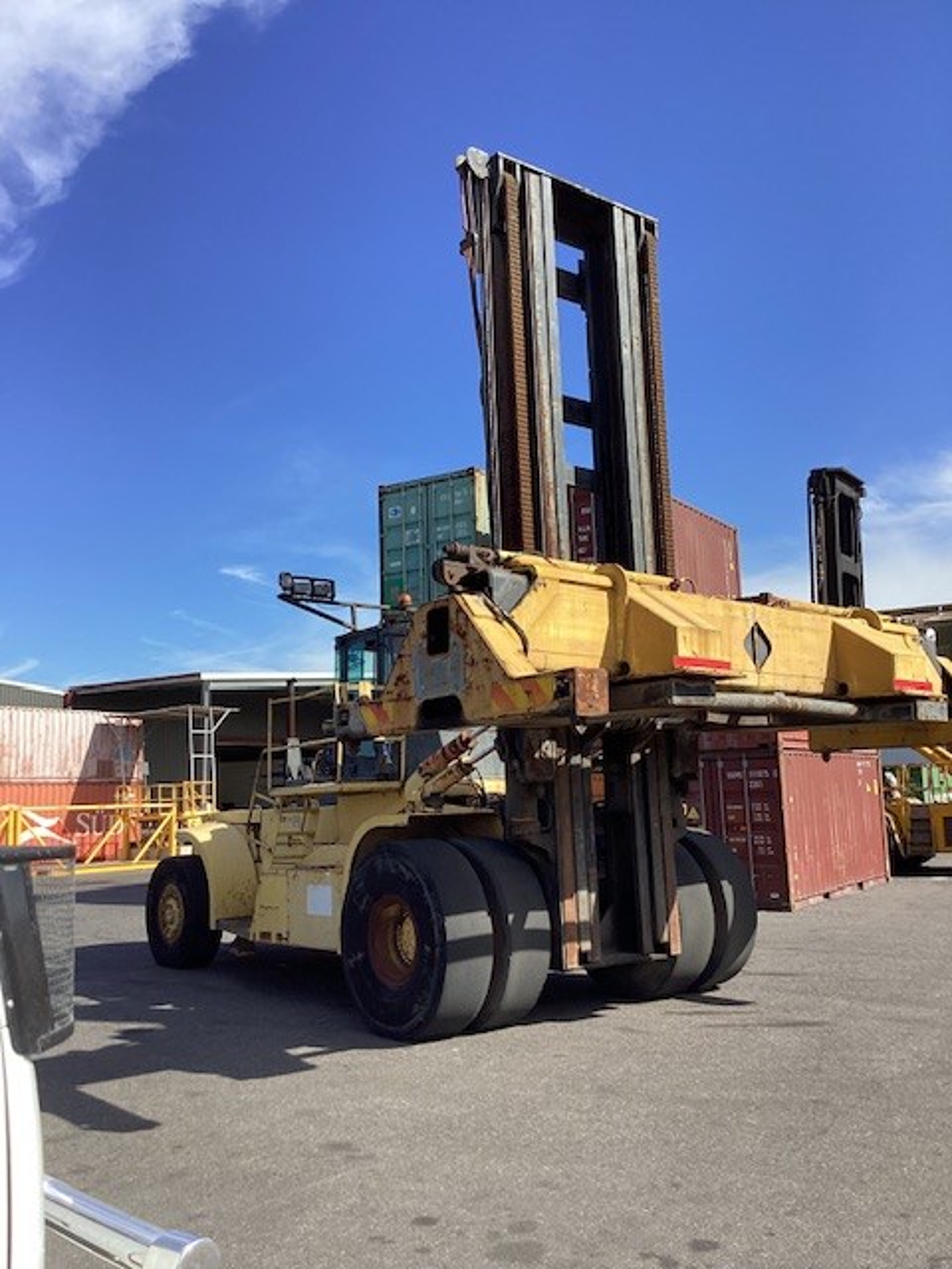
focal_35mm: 31
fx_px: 1137
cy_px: 634
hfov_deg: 45.4
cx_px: 476
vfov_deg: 58.4
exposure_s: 1/1058
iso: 25
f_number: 2.4
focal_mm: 3.3
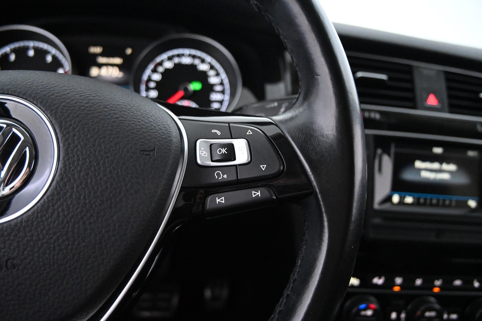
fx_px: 1004
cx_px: 241
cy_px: 160
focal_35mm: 75
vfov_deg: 18.2
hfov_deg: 27.0
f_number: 6.3
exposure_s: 1/80
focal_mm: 50
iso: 8000
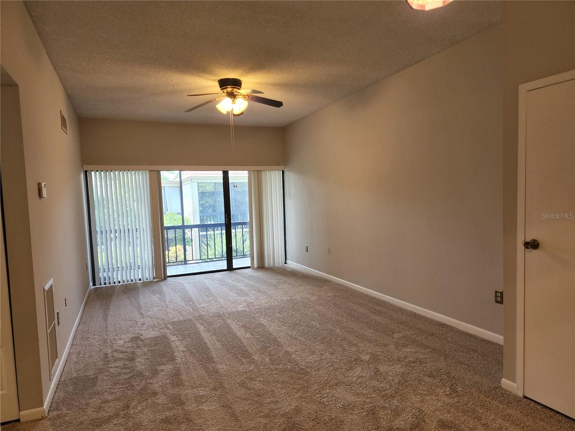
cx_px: 288
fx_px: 382
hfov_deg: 73.9
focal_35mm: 23
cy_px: 216
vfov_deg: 58.9
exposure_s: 1/120
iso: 320
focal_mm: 6.4
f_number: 1.8
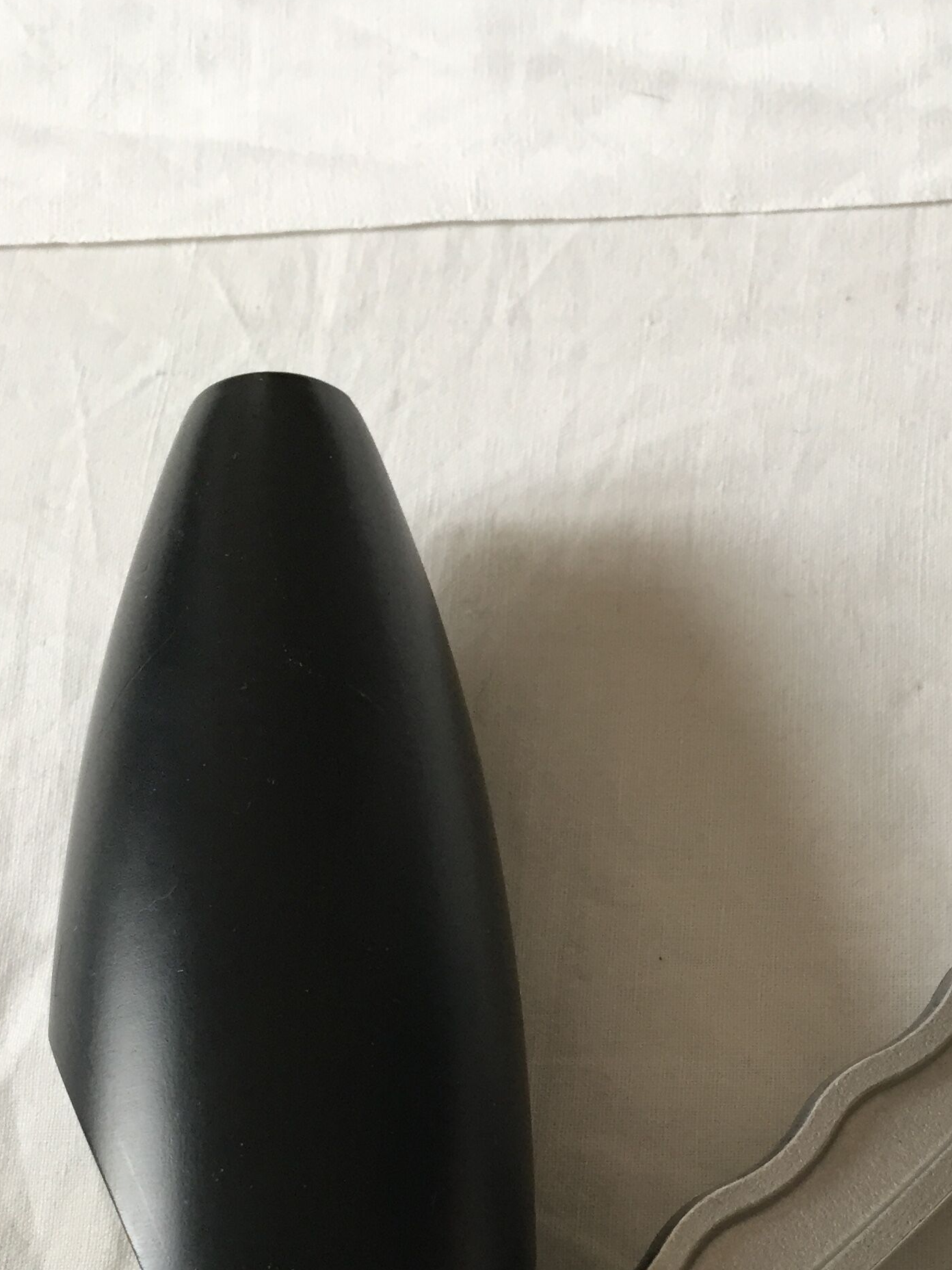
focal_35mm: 51
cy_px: 1009
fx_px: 1870
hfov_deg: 28.3
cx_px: 677
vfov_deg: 36.3
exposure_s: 1/33
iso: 125
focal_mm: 4.15
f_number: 2.2
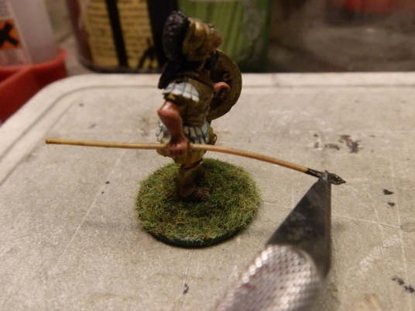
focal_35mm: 28
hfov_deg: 63.4
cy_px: 156
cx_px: 208
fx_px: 336
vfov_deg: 49.7
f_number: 3.1
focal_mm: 5
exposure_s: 1/200
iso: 400
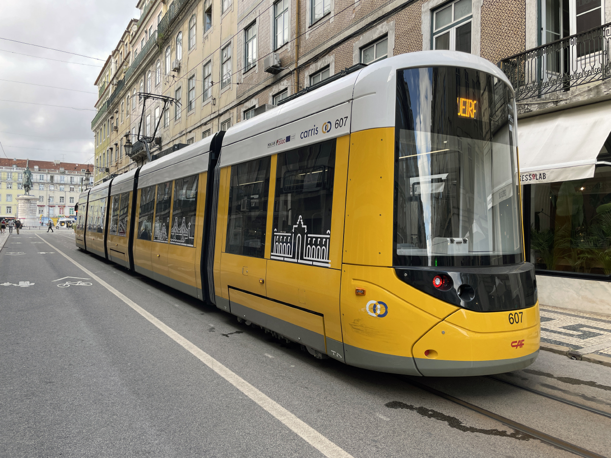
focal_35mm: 26
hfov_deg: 67.3
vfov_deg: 53.1
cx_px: 306
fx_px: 459
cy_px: 229
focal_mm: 4.2
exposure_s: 1/299
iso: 32
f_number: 1.6
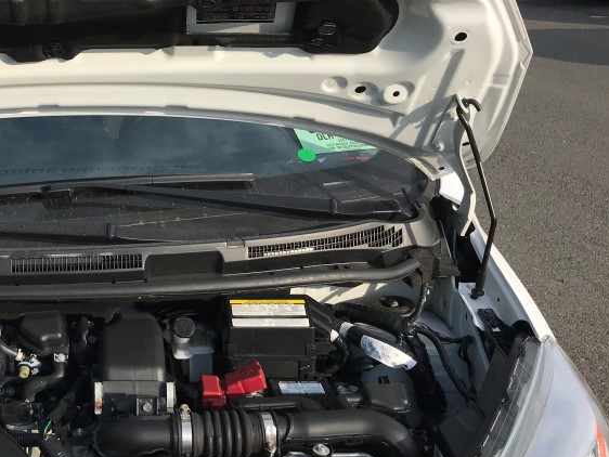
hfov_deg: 35.4
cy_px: 225
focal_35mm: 51
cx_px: 68
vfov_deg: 28.6
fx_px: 898
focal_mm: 3.99
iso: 20
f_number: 1.8
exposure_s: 1/1597
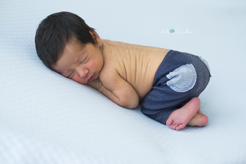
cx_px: 123
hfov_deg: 39.6
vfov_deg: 27.0
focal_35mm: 50
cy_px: 82
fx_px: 342
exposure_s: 1/160
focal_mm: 50
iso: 1600
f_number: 3.5
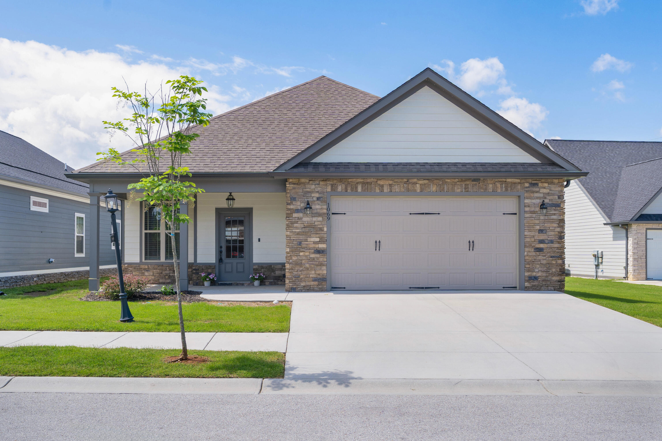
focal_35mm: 30
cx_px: 331
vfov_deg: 43.6
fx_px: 552
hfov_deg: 61.9
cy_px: 220
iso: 320
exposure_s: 1/640
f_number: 7.1
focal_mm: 30
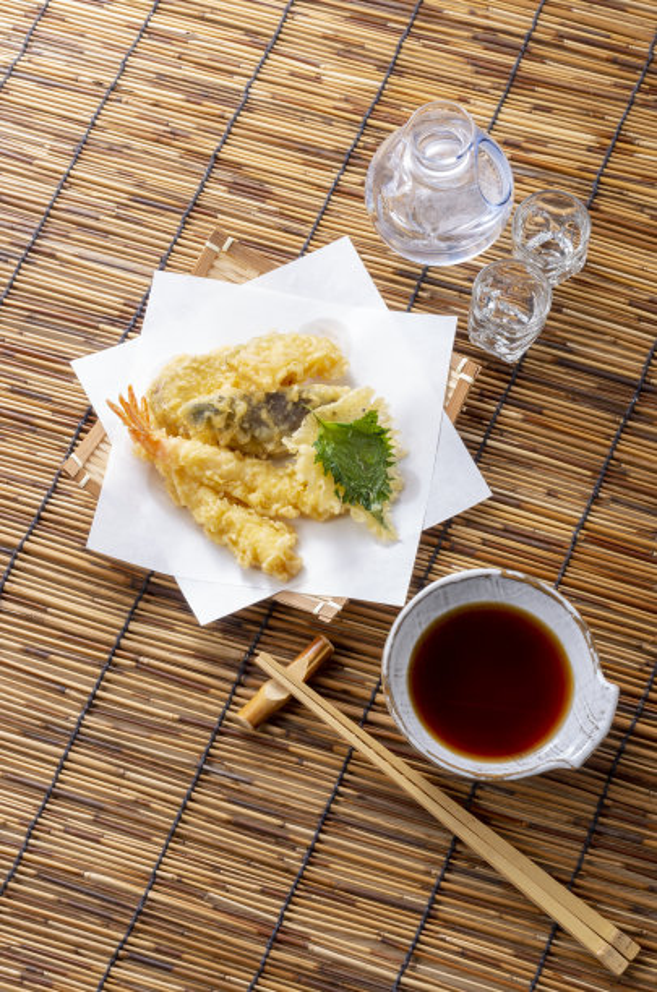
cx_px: 328
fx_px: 2064
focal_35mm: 75
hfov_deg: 18.1
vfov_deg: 27.1
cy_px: 496
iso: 100
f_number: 16
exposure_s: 1/160
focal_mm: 50
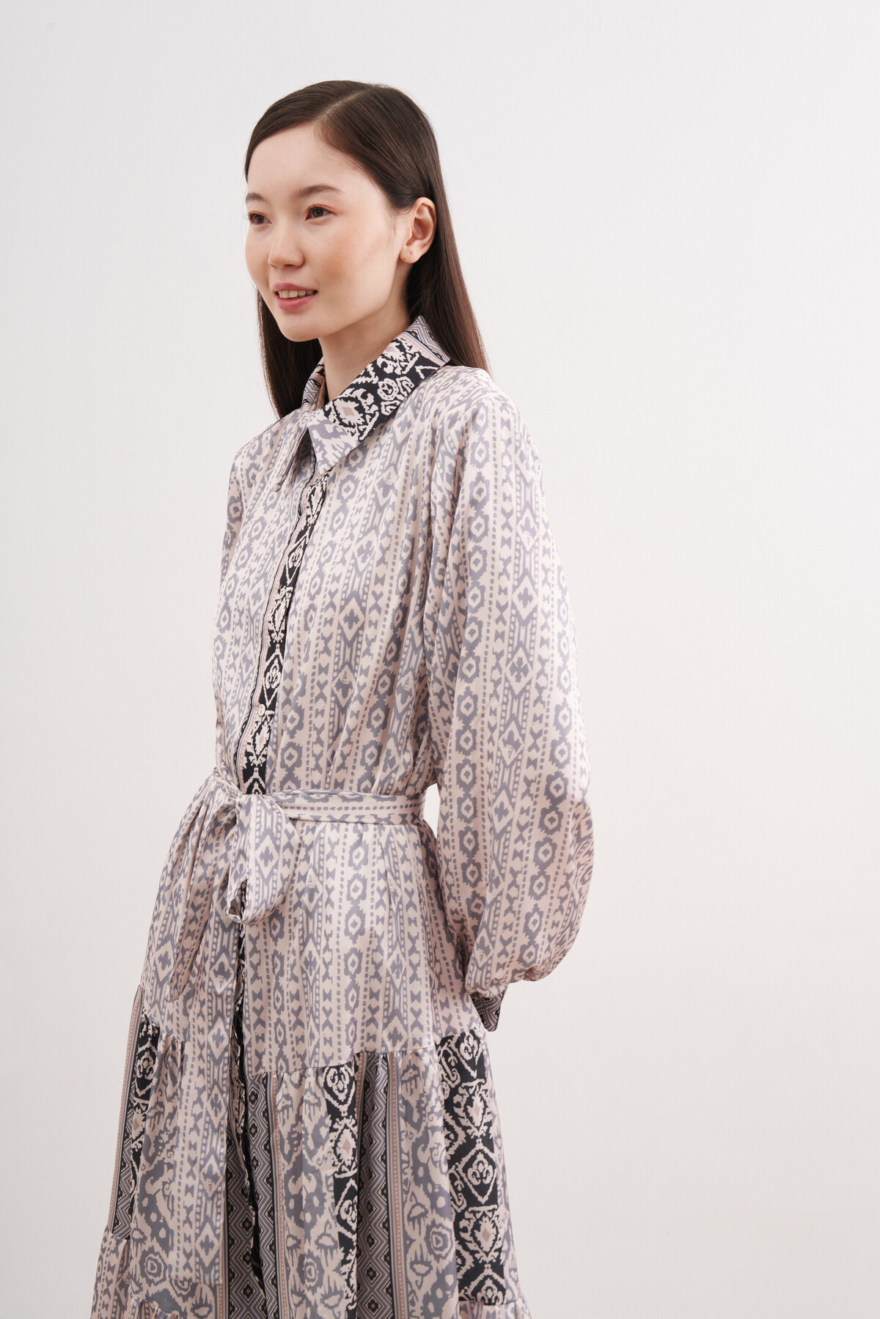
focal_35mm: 59
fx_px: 2163
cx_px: 440
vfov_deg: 33.9
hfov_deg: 23.0
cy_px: 660
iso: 400
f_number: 11
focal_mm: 59
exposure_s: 1/160
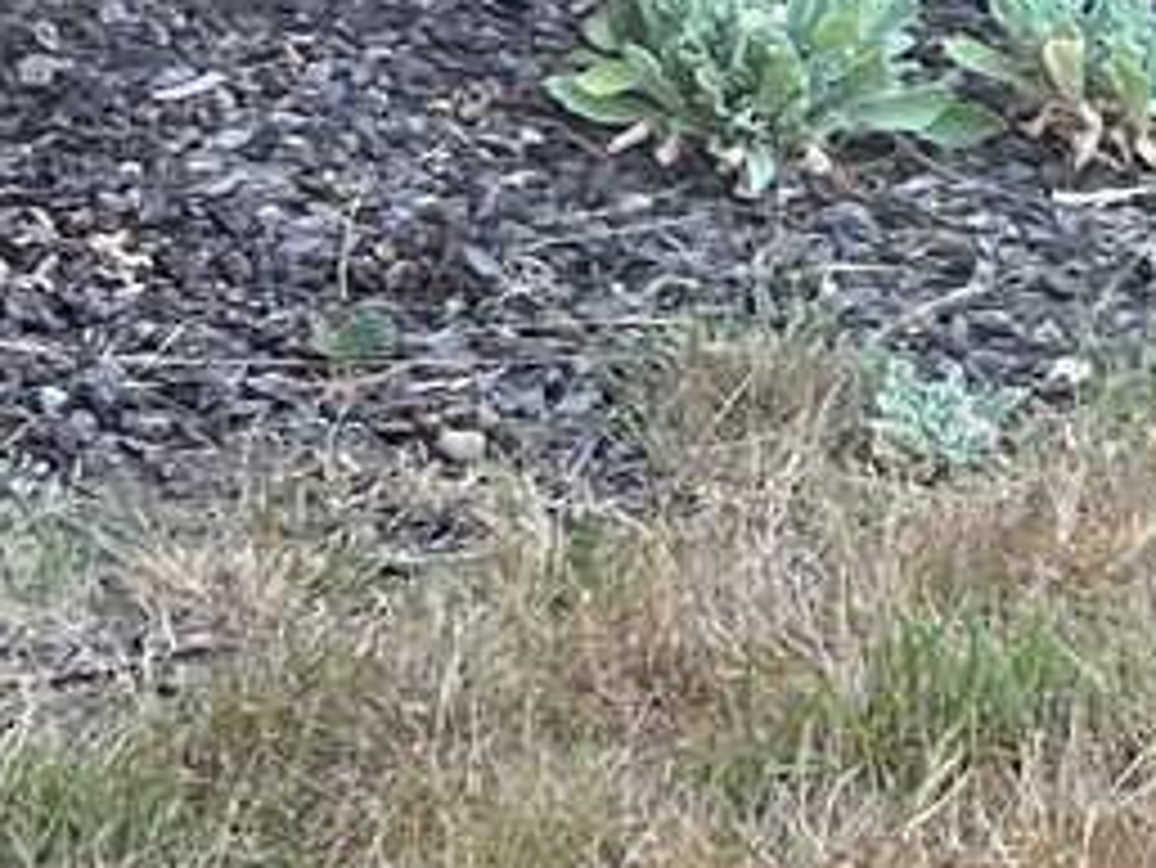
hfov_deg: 11.4
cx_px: 2011
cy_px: -207
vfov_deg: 9.0
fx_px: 5413
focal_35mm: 162
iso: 50
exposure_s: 1/374
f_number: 1.6
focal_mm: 5.1
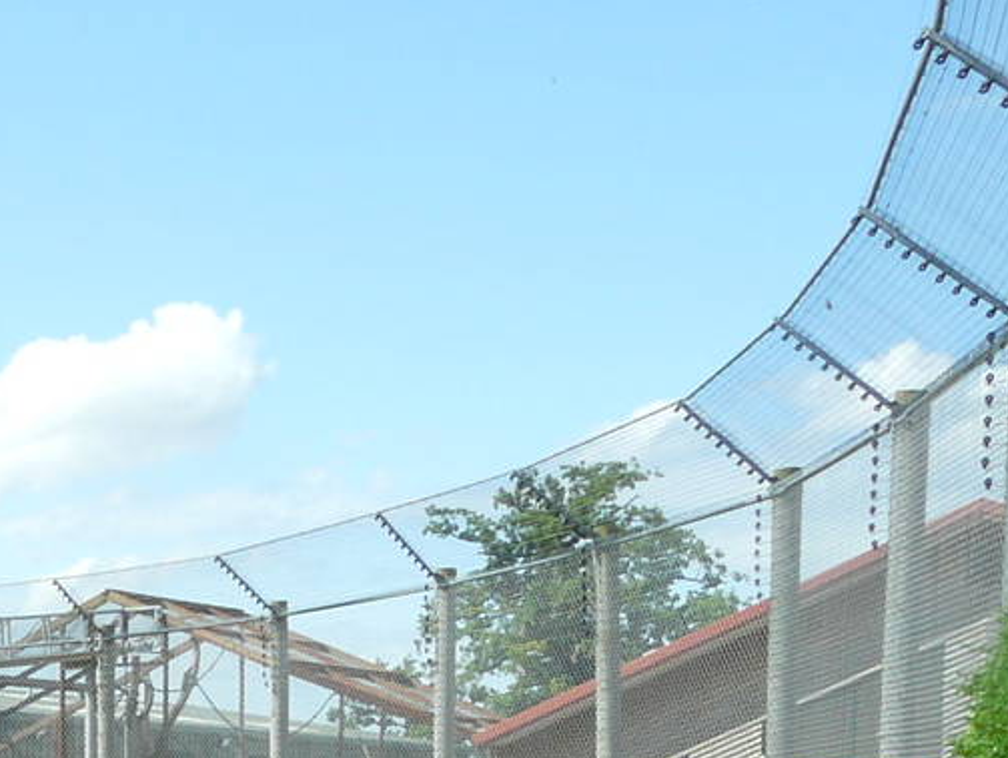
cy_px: 1087
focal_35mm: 89
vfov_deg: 15.5
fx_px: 2593
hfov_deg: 19.5
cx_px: -457
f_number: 5.6
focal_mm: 4.6
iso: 100
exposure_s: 1/250
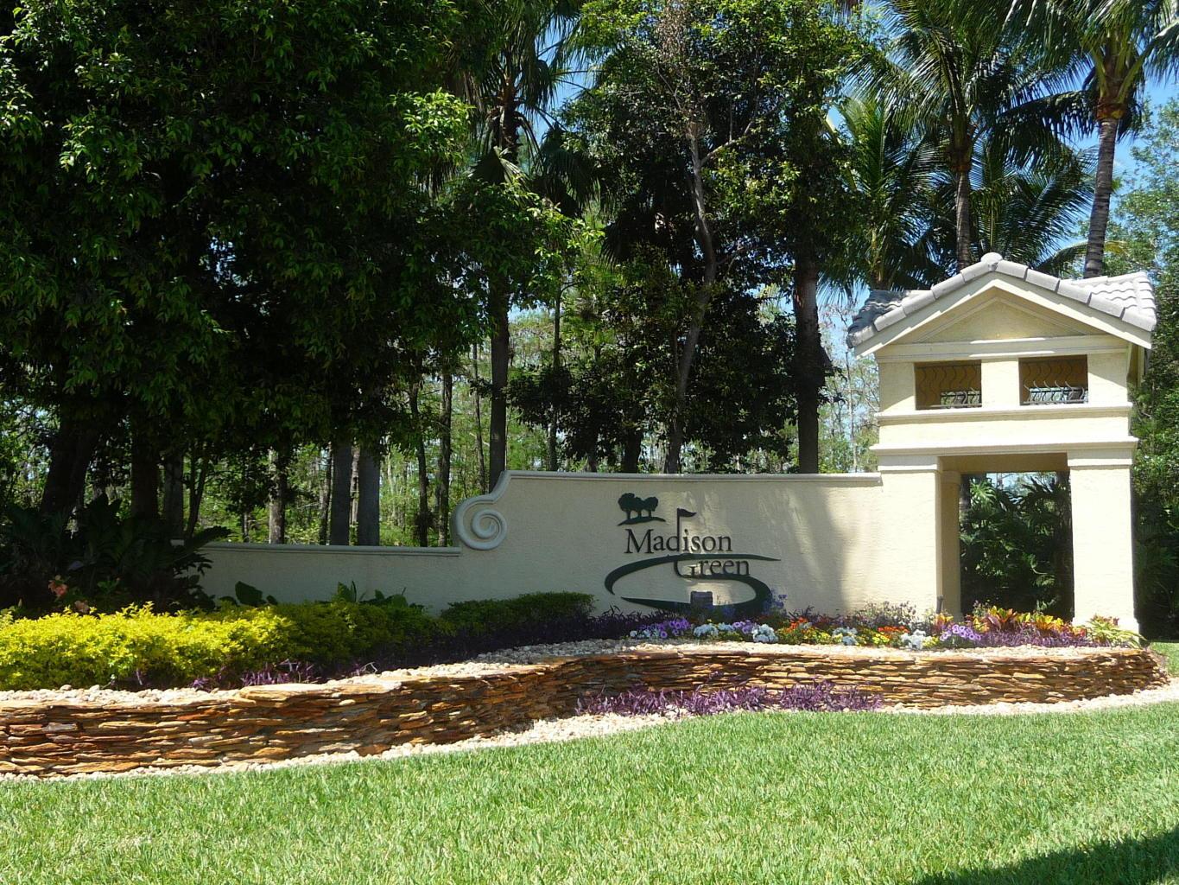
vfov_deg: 35.1
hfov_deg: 45.8
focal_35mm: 41
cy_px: 442
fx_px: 1397
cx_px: 590
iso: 100
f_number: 3.4
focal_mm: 5
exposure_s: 1/500
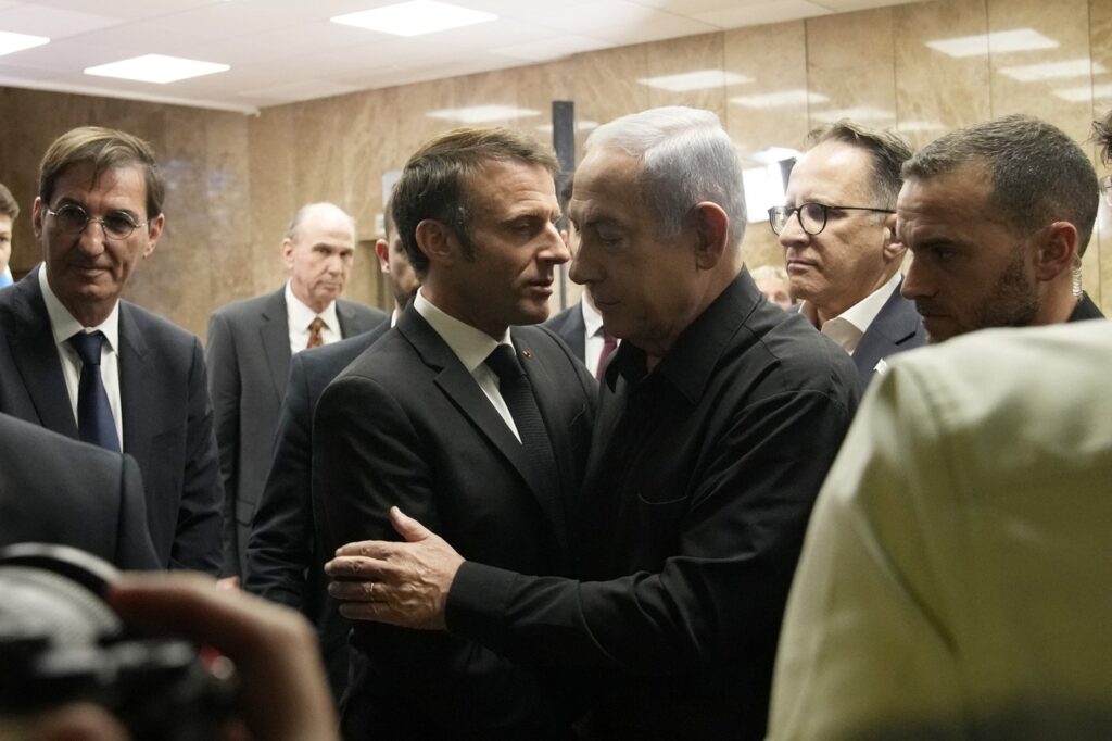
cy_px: 370
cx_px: 556
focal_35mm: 36
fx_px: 1112
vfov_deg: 36.8
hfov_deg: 53.1
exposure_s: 1/320
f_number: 4
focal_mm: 24
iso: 3200
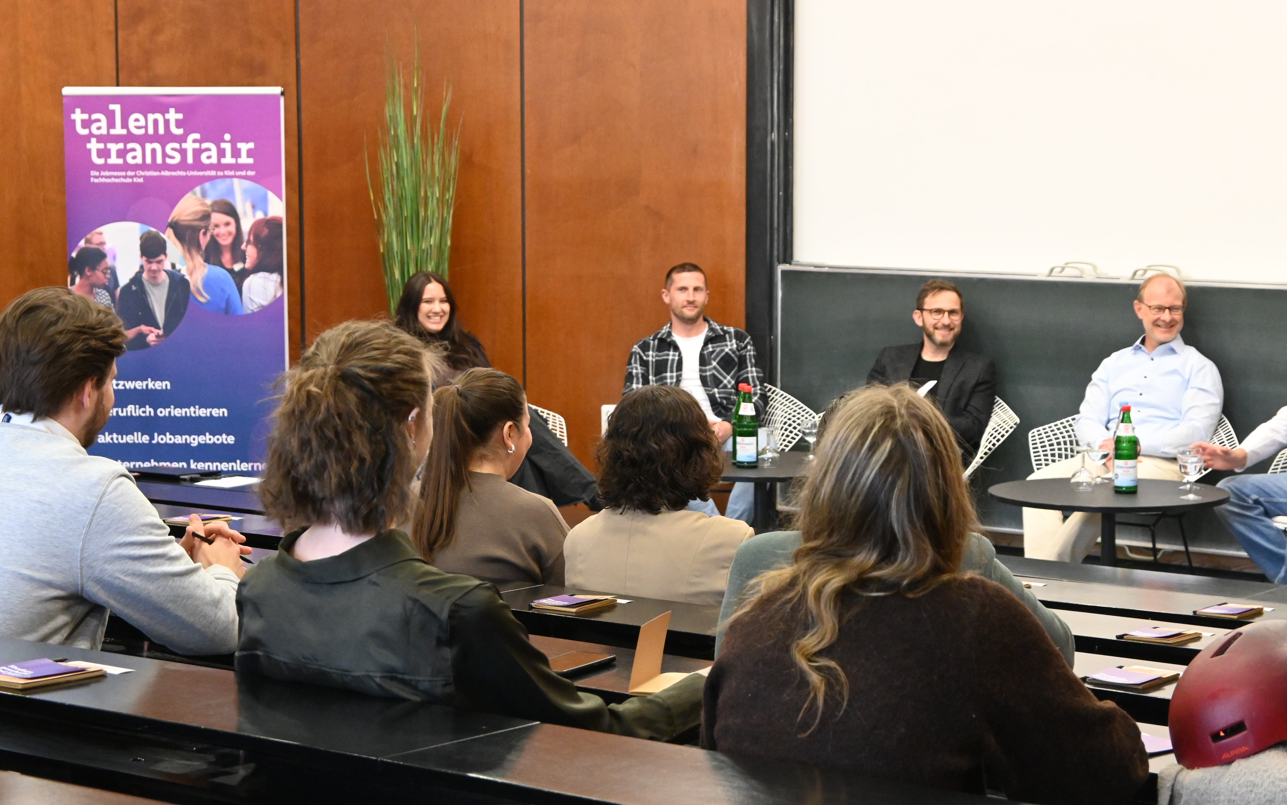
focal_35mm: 77
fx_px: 2701
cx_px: 643
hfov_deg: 26.8
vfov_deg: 16.9
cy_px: 391
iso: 4500
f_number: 6.3
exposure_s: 1/60
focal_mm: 50
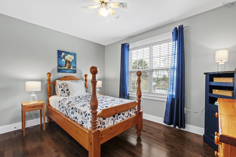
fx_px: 98
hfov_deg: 100.4
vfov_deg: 77.3
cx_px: 118
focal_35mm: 15
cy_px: 78
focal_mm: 10
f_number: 10
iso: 400
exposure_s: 1/1.25
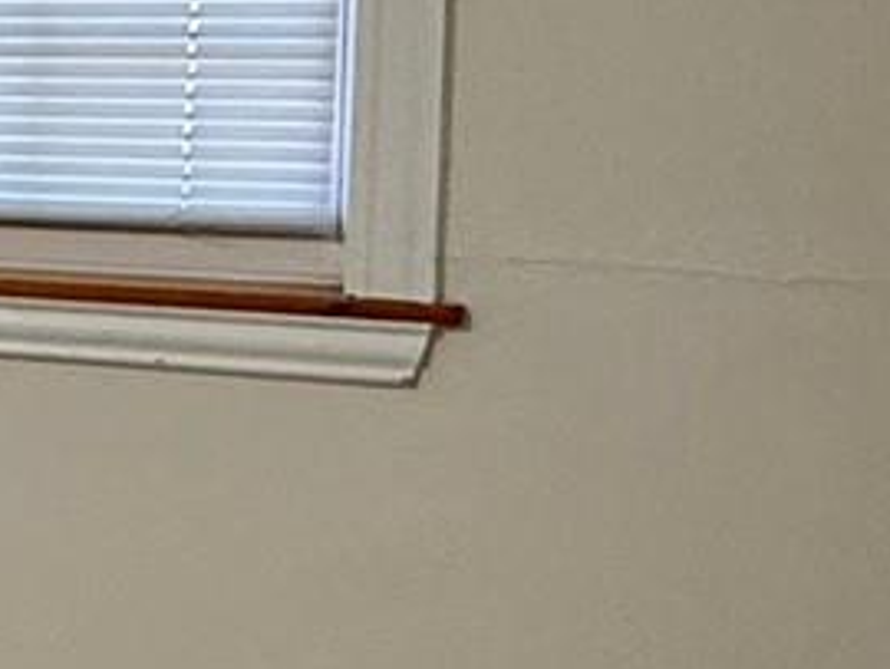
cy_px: 99
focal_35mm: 106
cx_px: -1348
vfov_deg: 13.9
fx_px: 2728
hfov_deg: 13.1
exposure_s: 1/120
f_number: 2.2
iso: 160
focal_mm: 2.22
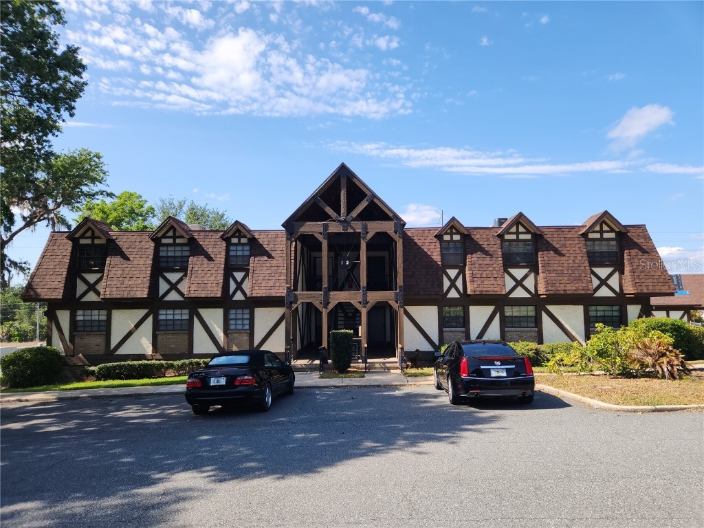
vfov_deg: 58.9
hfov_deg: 73.9
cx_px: 352
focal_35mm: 23
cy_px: 264
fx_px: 468
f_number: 1.8
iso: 20
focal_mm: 5.4
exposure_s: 1/952
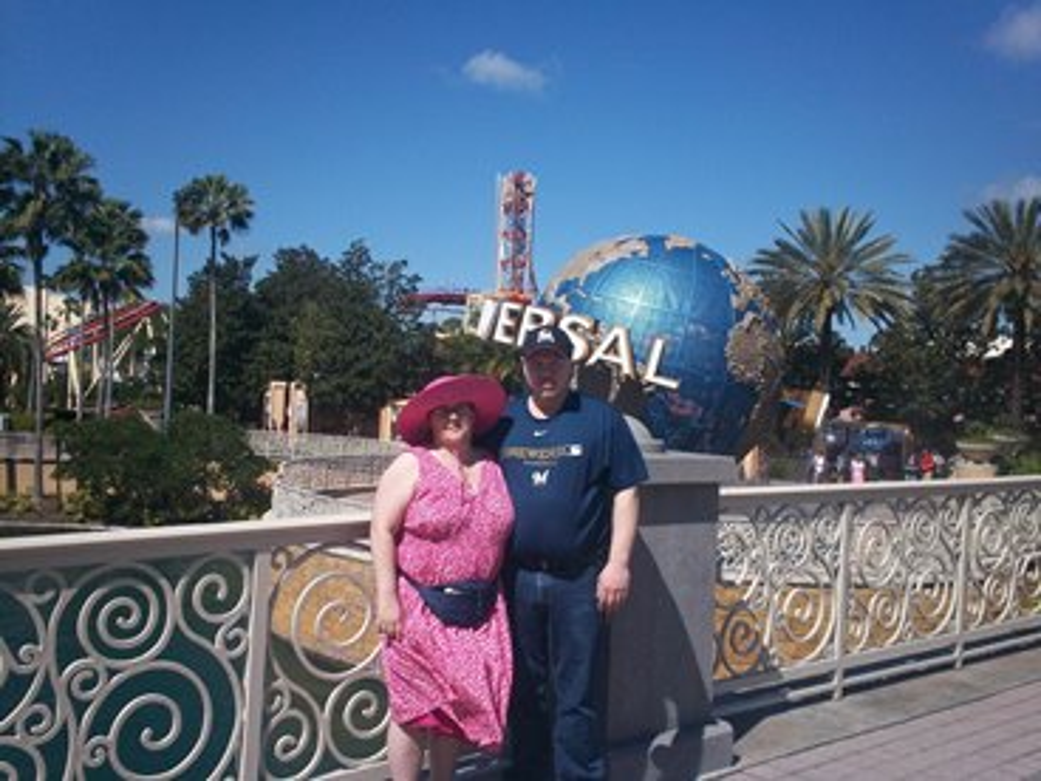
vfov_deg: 37.7
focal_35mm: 38
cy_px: 390
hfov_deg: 49.0
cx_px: 520
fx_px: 1143
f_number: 4.5
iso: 80
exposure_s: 1/800
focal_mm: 6.3
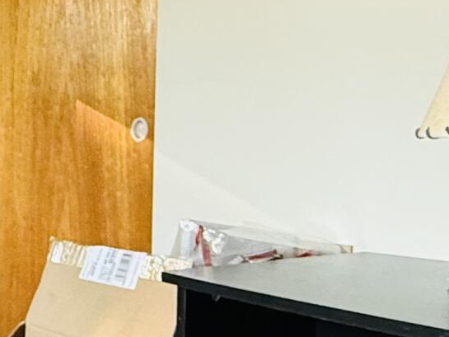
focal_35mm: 77
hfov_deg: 22.0
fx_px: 999
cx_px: -175
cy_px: 249
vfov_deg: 19.0
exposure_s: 1/60
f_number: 2.2
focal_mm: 2.22
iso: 400
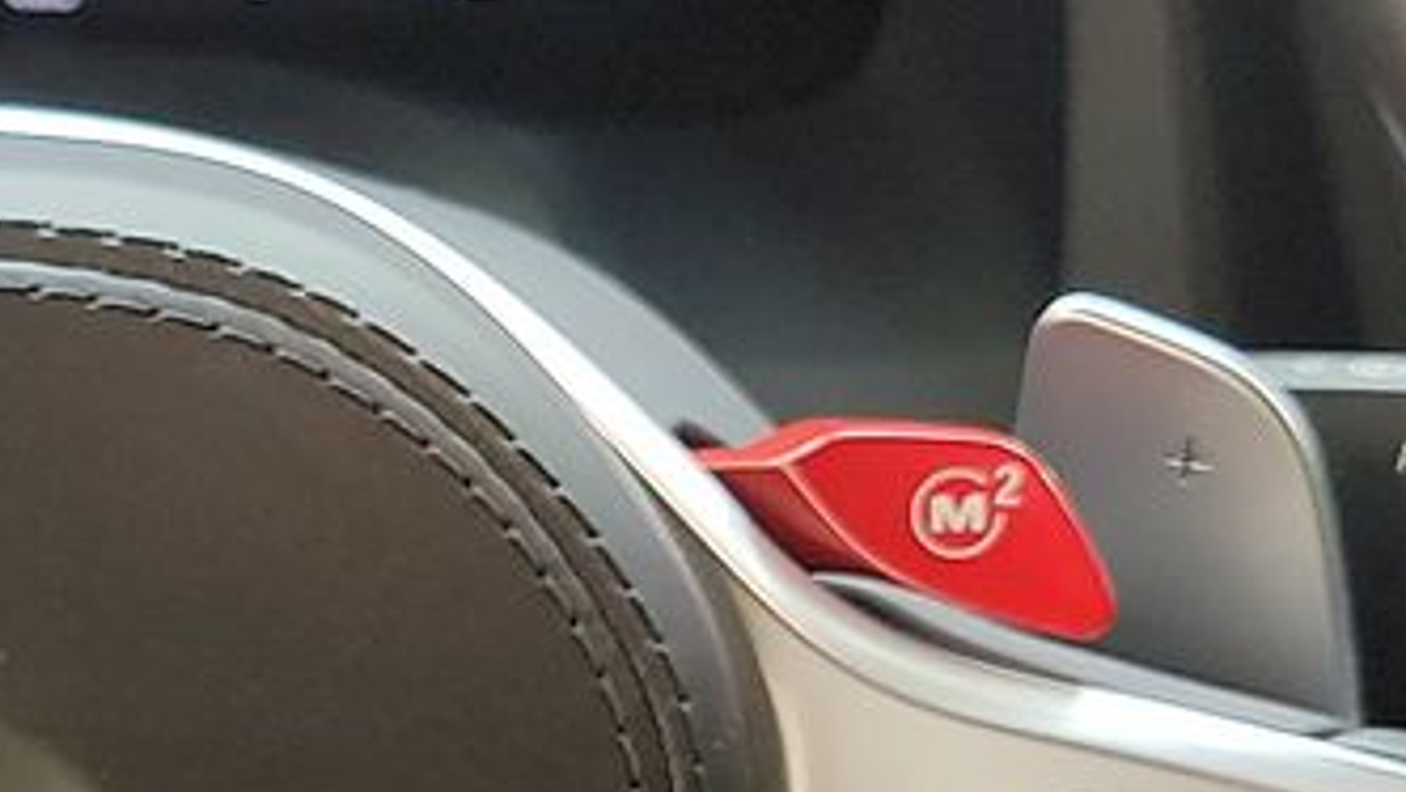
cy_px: 745
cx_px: -169
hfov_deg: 16.5
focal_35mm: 126
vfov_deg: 9.6
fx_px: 4699
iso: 353
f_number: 1.8
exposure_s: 1/59
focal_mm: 6.7
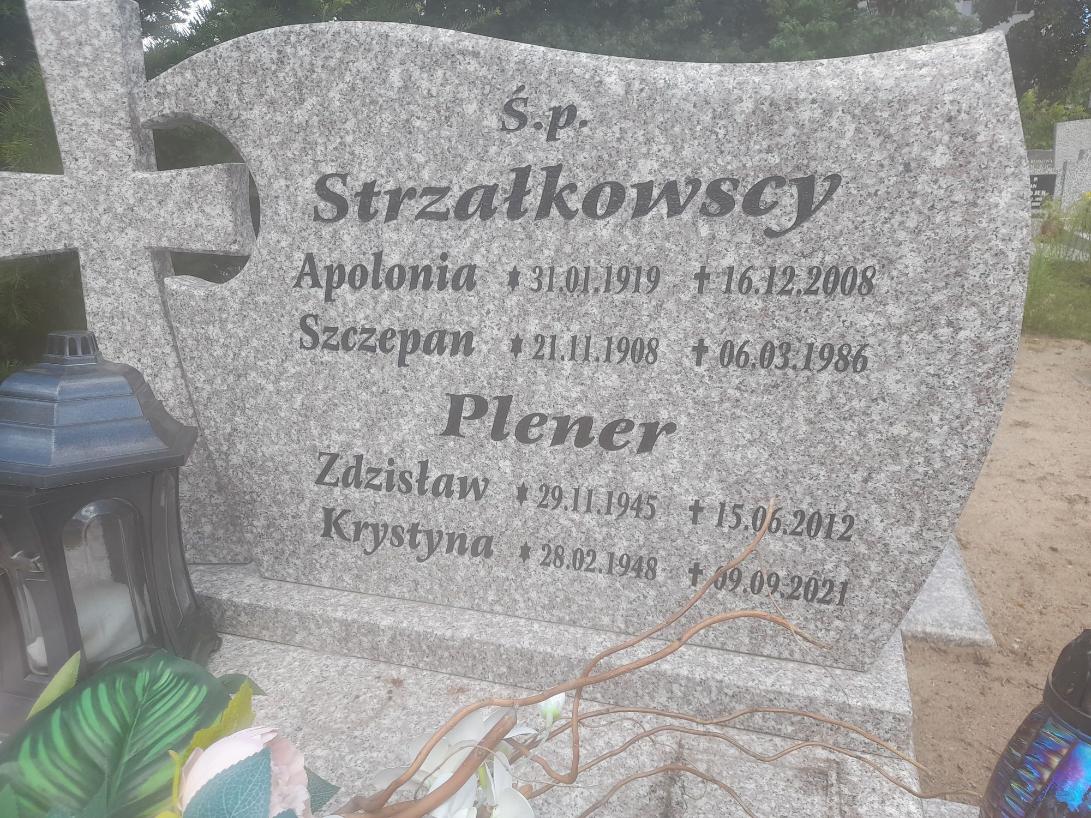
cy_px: 409
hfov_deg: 69.4
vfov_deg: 54.9
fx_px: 788
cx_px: 546
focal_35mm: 25
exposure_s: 1/188
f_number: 2
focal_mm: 4.6
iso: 20
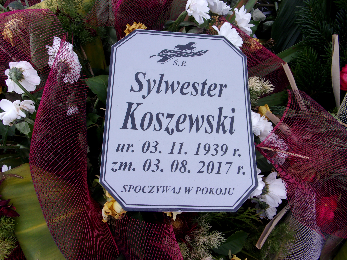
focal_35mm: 28
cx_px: 174
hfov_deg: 63.4
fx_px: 281
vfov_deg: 49.7
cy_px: 130
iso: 80
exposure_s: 1/38
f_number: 10.8
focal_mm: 5.1
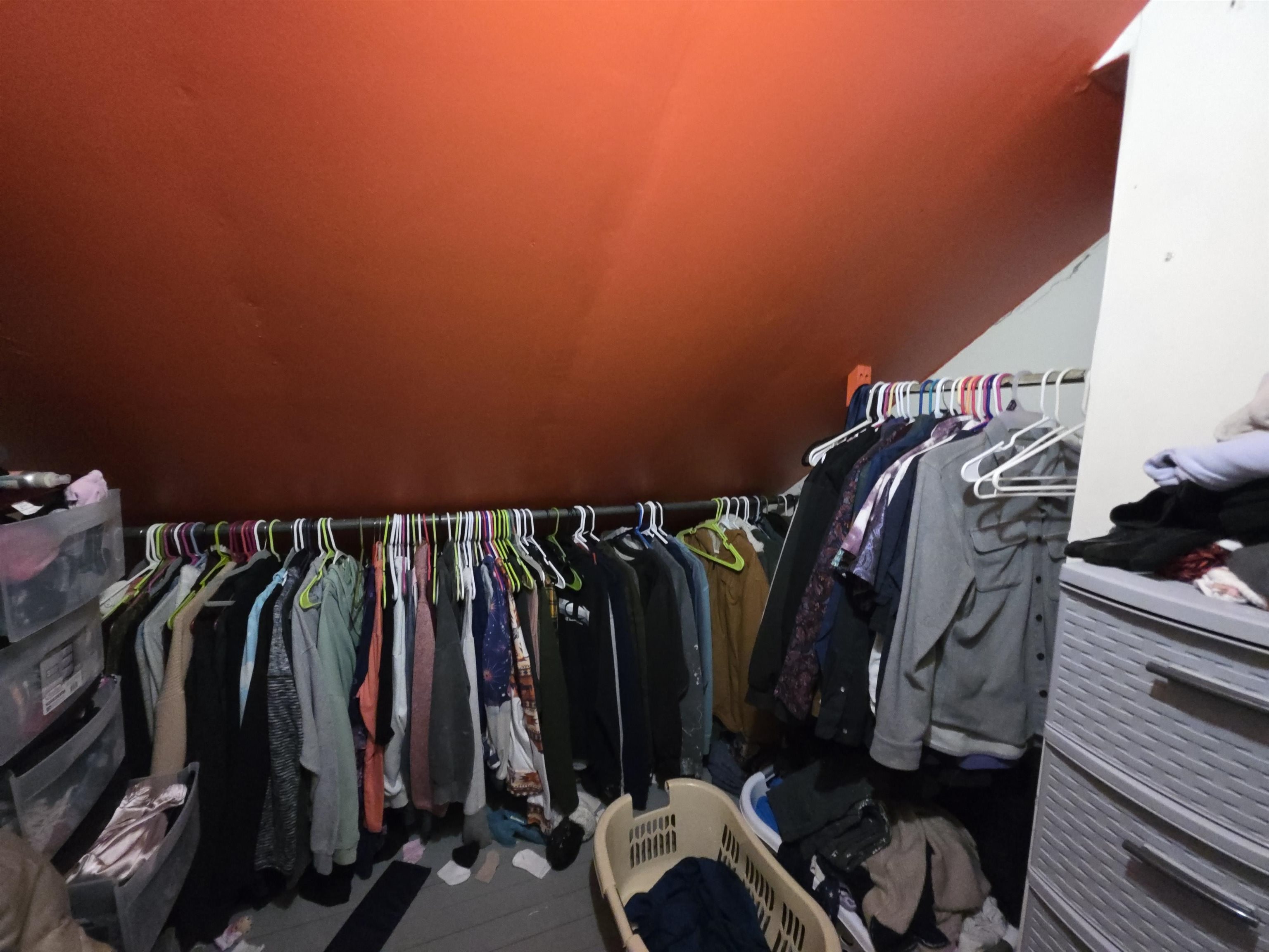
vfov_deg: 89.9
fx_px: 477
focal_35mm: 13
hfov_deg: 106.2
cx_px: 634
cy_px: 476
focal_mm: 2.2
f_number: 1.9
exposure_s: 1/24
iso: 1000
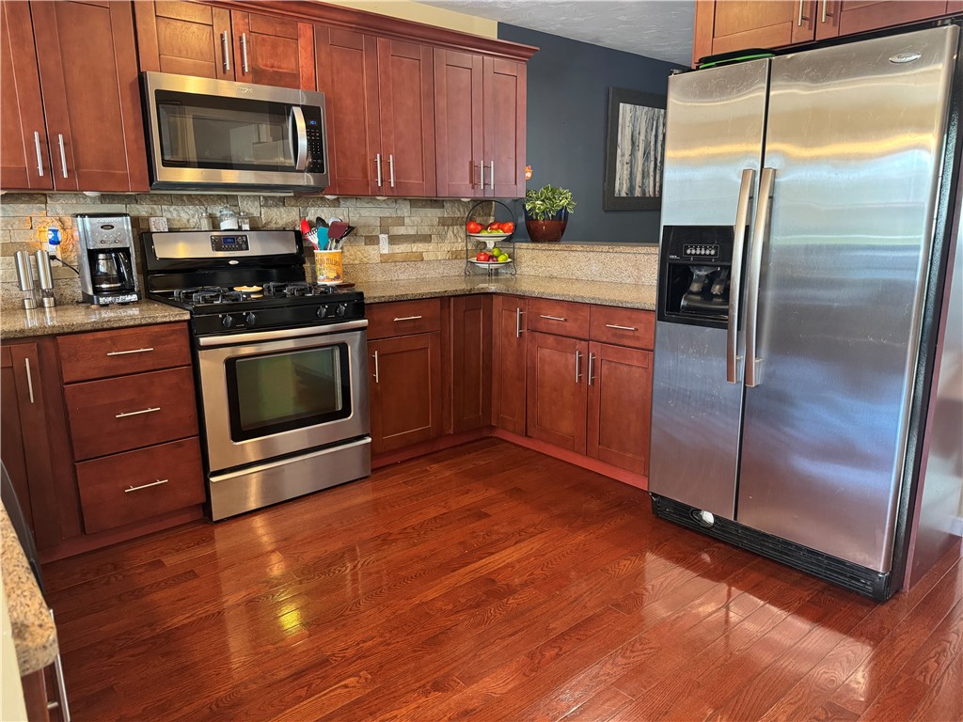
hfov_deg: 71.6
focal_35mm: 24
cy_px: 361
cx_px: 482
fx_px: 668
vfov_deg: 56.8
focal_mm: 6.76
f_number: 1.78
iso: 640
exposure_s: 1/58
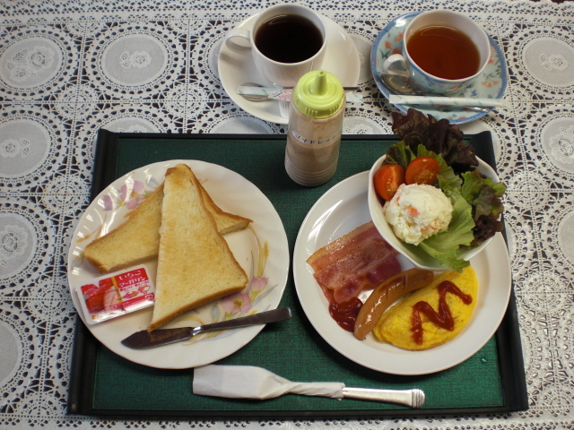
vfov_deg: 37.7
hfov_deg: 49.0
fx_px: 630
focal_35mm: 38
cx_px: 287
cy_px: 215
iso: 100
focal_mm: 6.3
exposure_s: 1/100
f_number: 3.1
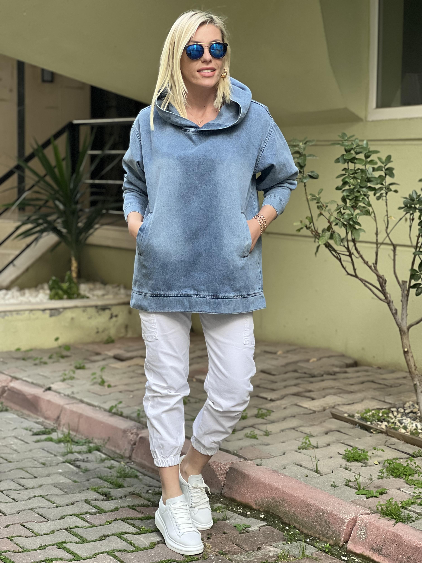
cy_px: 282
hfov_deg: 19.1
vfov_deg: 25.3
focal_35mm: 77
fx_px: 1252
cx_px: 211
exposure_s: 1/121
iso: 125
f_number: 2.8
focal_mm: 9
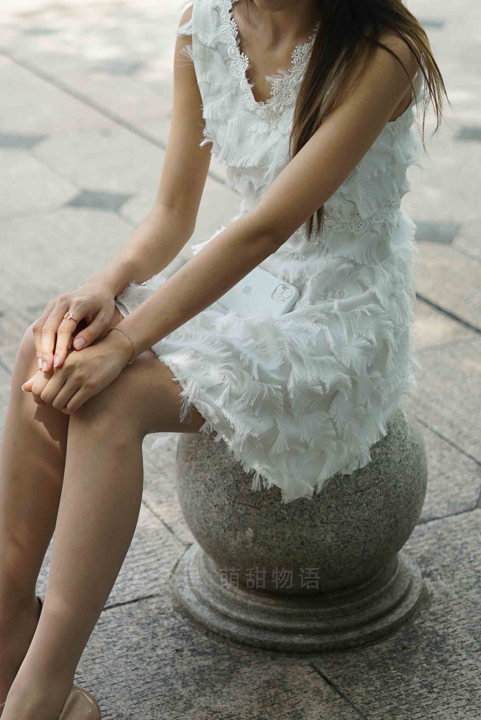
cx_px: 136
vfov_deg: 24.5
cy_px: 351
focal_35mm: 83
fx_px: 1661
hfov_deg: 16.4
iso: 320
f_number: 2
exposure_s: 1/3200
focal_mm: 50
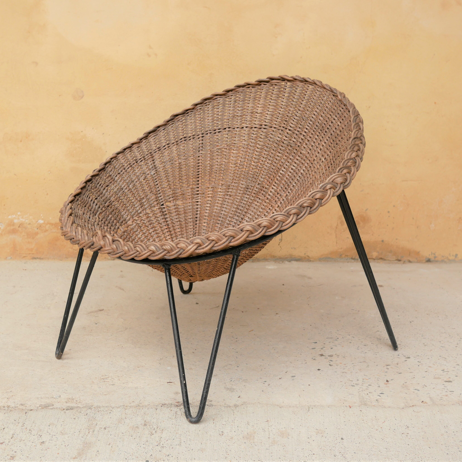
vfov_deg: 35.4
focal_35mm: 48
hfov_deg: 35.3
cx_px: 202
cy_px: 227
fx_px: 725
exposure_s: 1/500
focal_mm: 20
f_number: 3.5
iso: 200
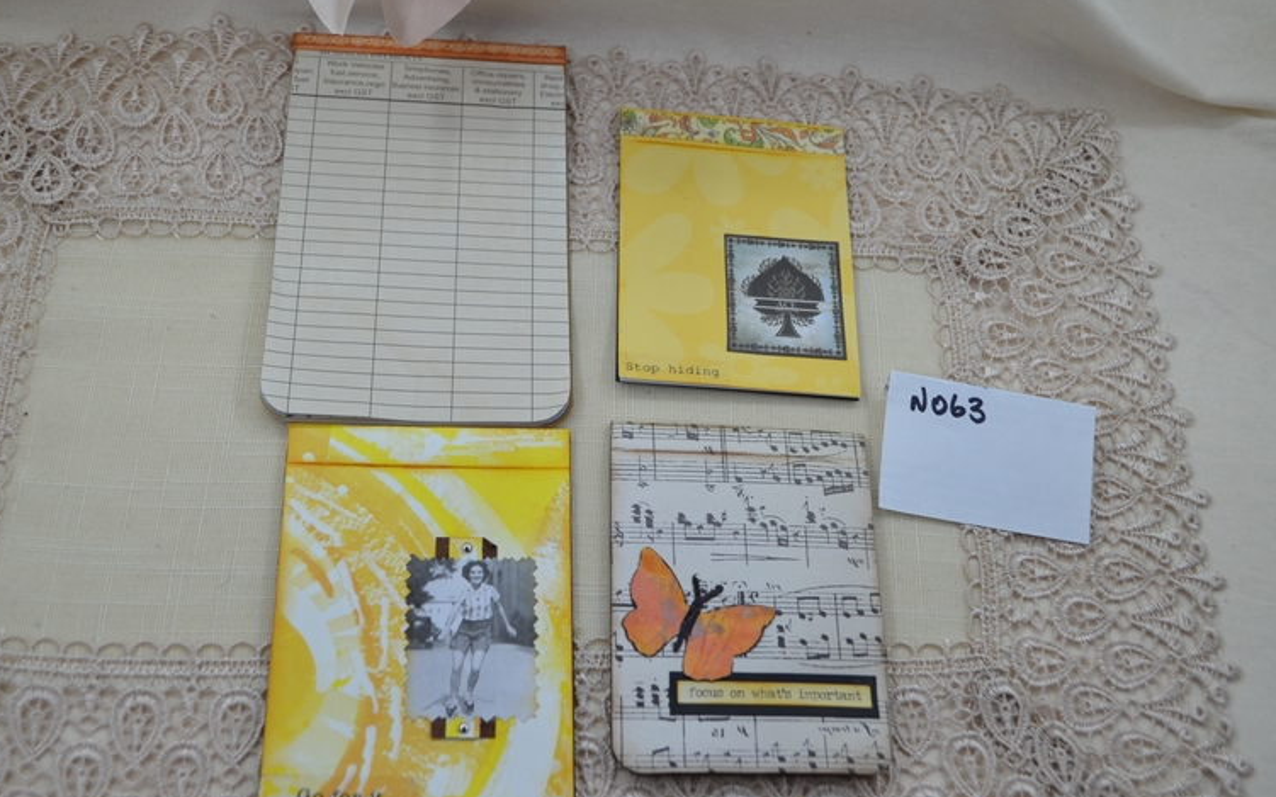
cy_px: 376
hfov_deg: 50.4
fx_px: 1356
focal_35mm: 39
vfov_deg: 32.7
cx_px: 601
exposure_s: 1/100
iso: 400
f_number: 5
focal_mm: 24
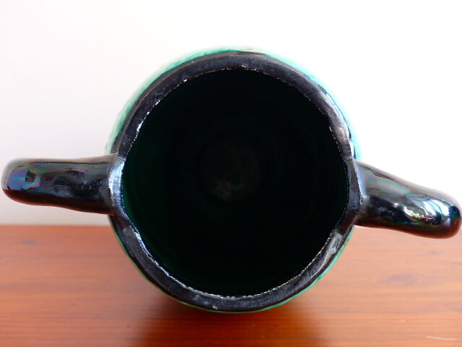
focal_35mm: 42
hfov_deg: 44.8
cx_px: 231
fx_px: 561
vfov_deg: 34.3
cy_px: 174
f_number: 2.8
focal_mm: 7.6
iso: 320
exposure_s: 1/60
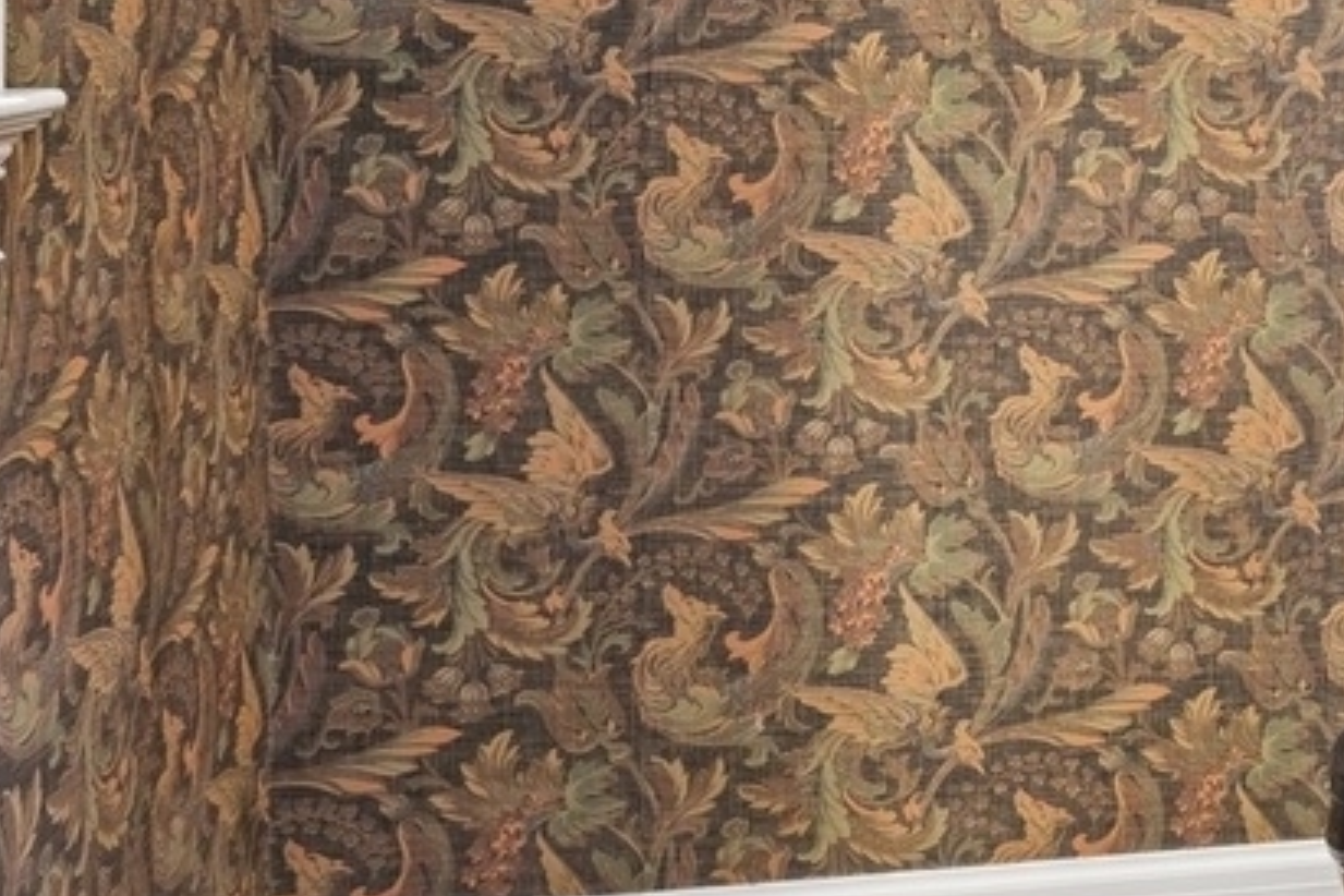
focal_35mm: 63
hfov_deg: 29.2
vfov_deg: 20.9
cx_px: 1429
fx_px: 2352
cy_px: 3
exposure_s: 1/2
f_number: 9.5
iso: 200
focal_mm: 16
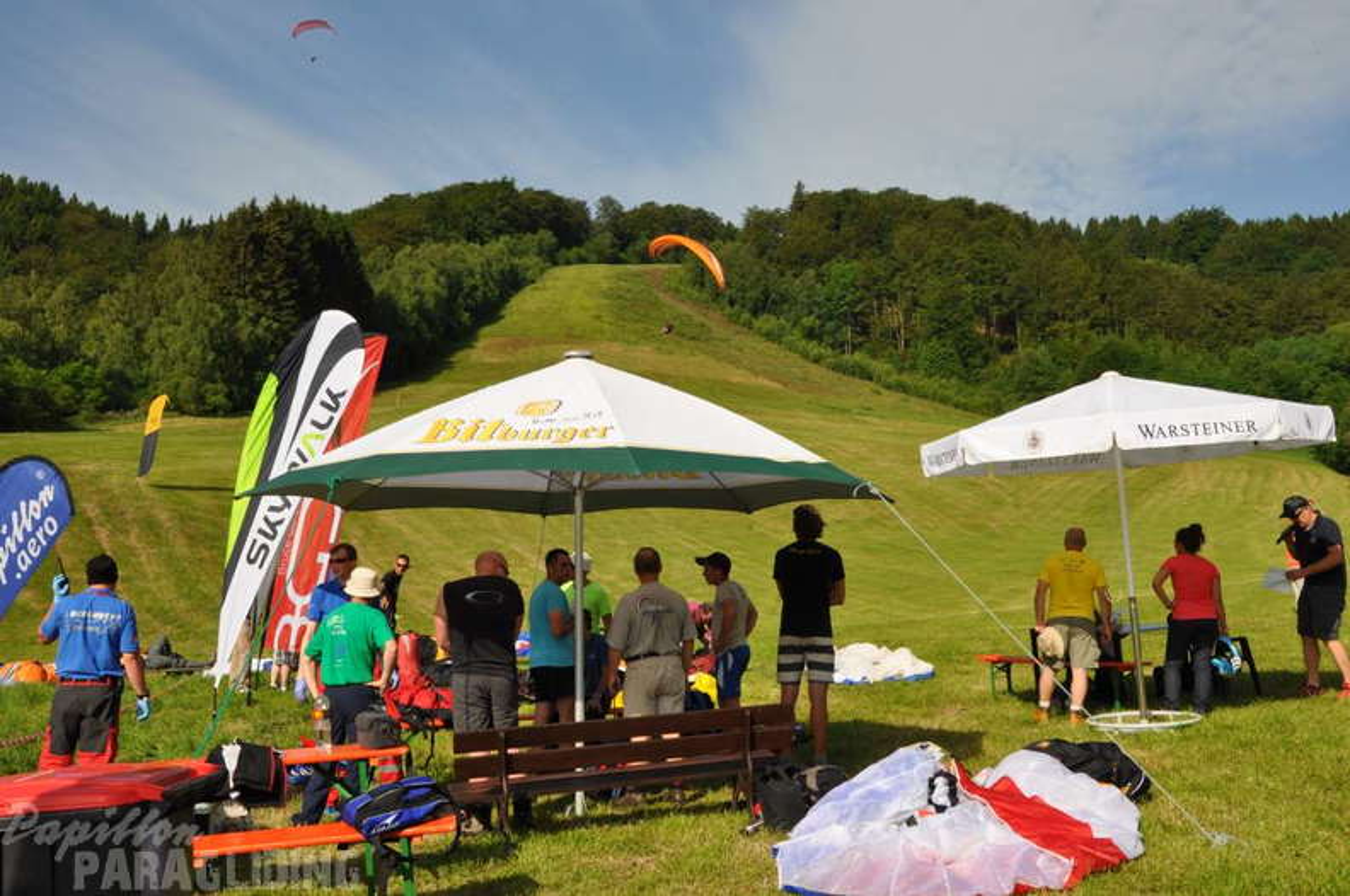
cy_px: 448
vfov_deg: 35.4
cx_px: 675
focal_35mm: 38
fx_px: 1405
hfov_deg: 51.3
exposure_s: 1/200
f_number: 14
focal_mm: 25
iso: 200
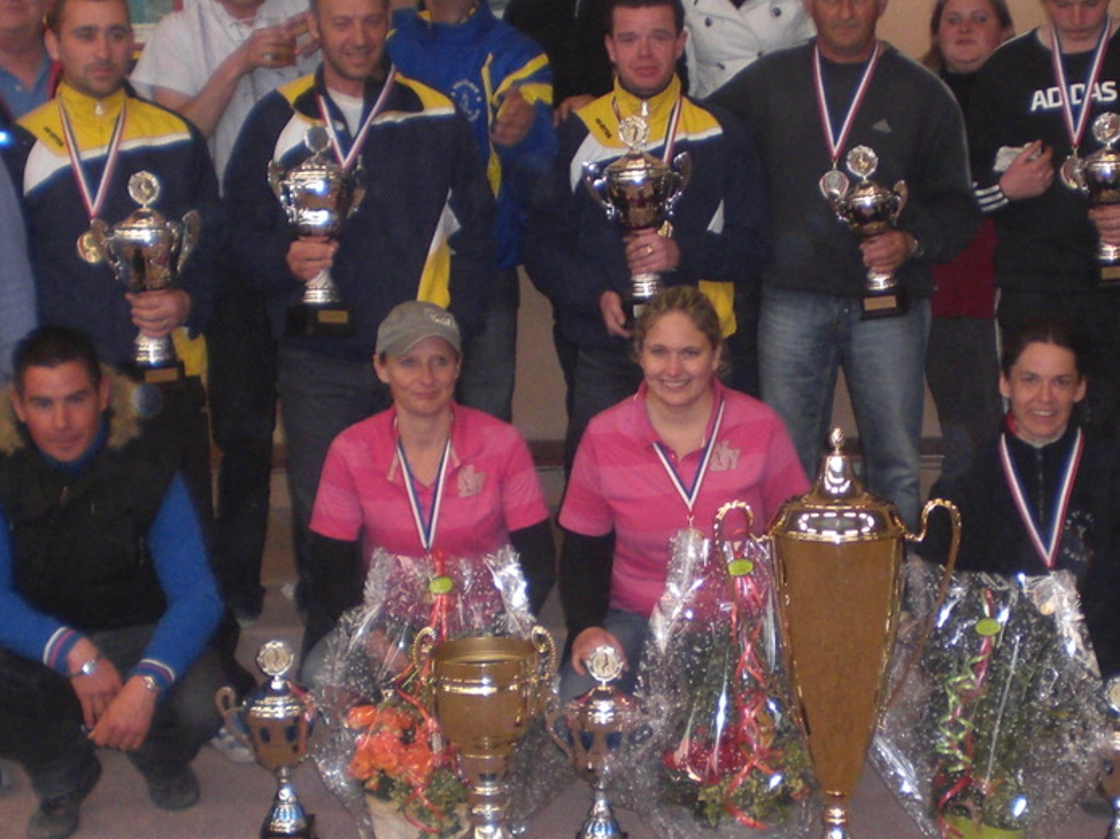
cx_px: 728
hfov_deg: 27.6
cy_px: 380
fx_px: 2264
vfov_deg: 21.0
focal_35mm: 70
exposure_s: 1/60
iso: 200
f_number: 3.1
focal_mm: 6.3
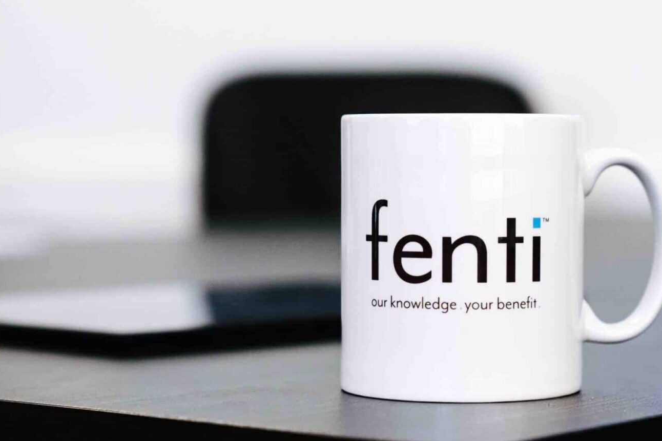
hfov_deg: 18.4
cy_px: 275
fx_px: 2041
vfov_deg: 12.3
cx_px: 456
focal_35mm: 111
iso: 2500
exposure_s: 1/250
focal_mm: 70
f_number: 4
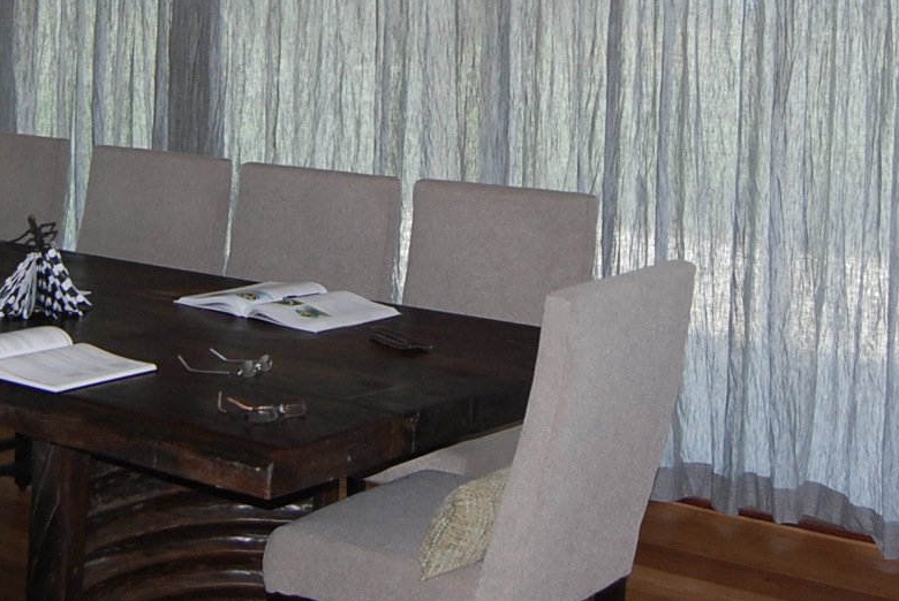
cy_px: -20
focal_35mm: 67
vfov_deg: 19.7
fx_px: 1675
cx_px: 384
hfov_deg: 30.0
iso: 450
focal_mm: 18
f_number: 3.5
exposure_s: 1/60
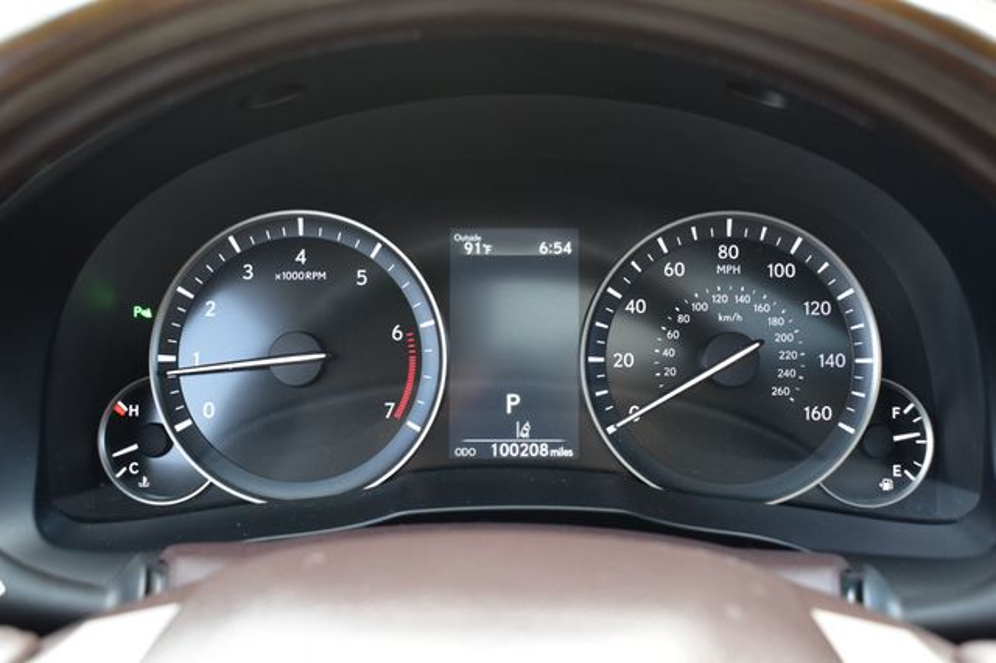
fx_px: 1286
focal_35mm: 46
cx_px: 498
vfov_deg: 28.9
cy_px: 332
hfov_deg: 42.3
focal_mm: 31
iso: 800
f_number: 6.3
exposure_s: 1/15
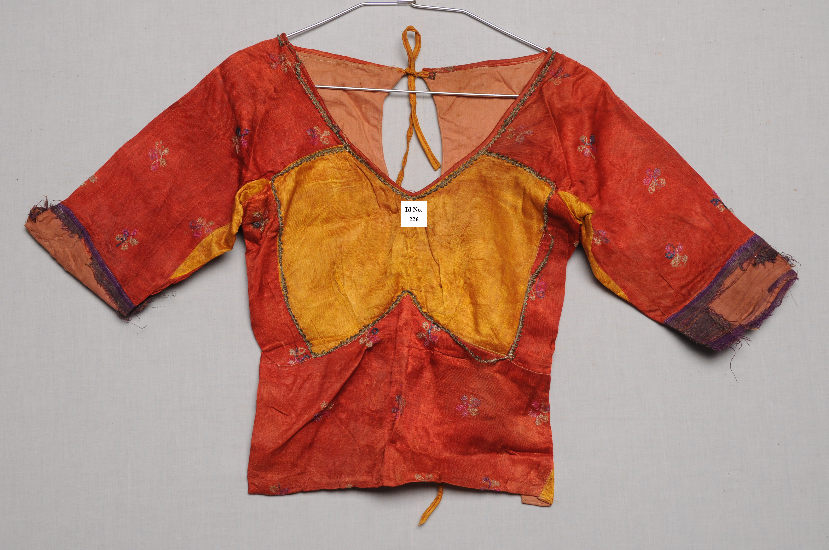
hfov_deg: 33.4
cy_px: 275
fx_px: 1380
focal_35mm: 60
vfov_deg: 22.6
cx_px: 414
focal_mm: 40
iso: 400
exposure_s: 1/13
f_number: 11
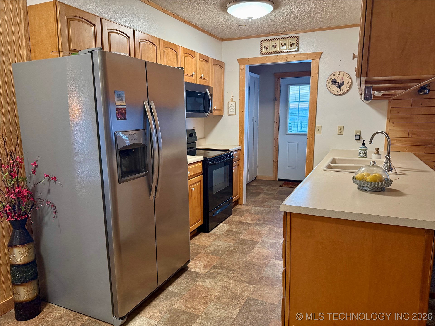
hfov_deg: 71.6
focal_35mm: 24
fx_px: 302
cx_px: 218
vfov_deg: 56.8
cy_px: 163
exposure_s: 1/60
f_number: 1.78
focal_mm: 6.76
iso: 320
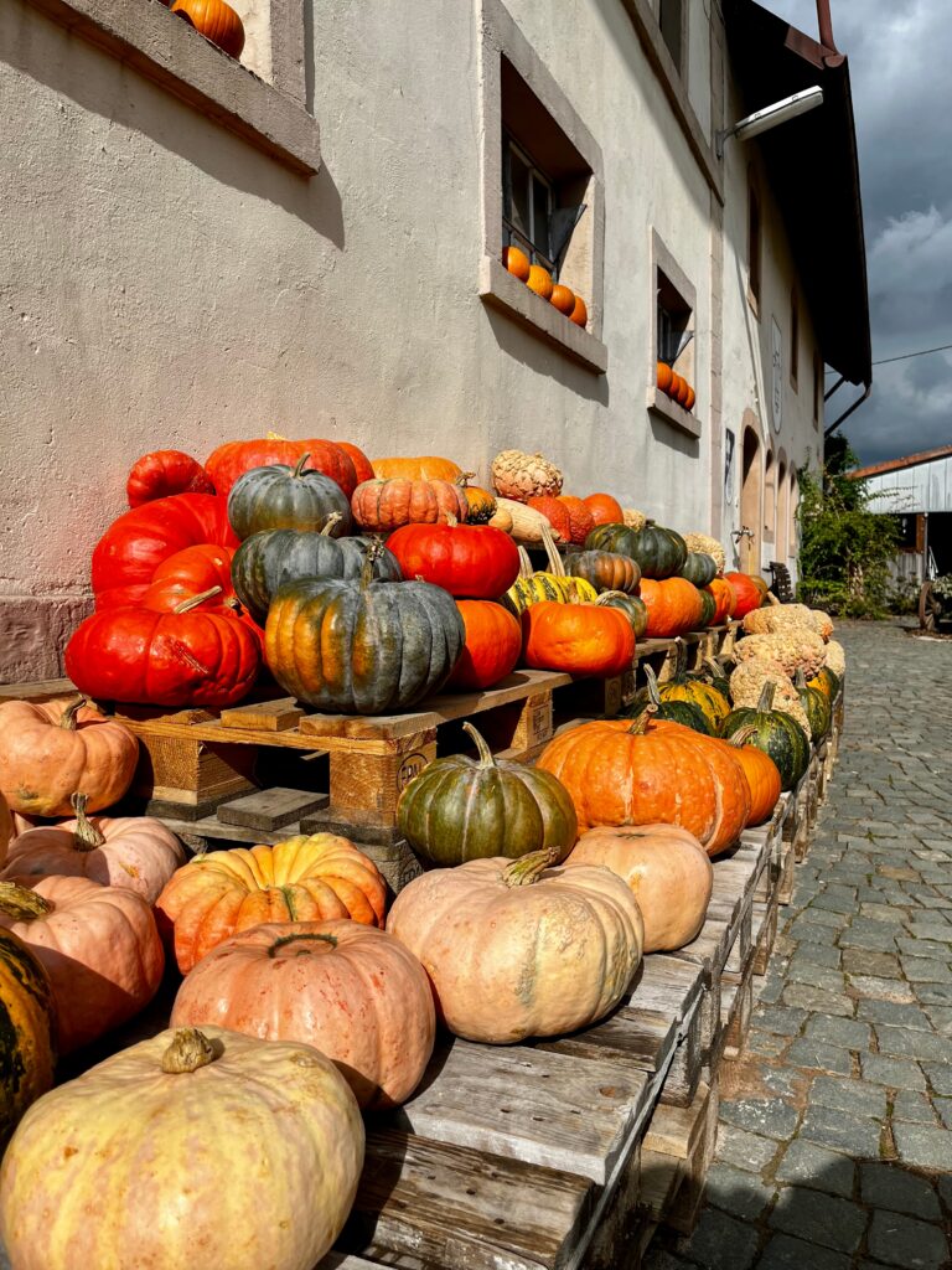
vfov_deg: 67.3
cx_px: 476
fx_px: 953
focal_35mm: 26
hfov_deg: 53.1
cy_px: 635
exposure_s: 1/5076
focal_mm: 5.1
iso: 50
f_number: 1.6
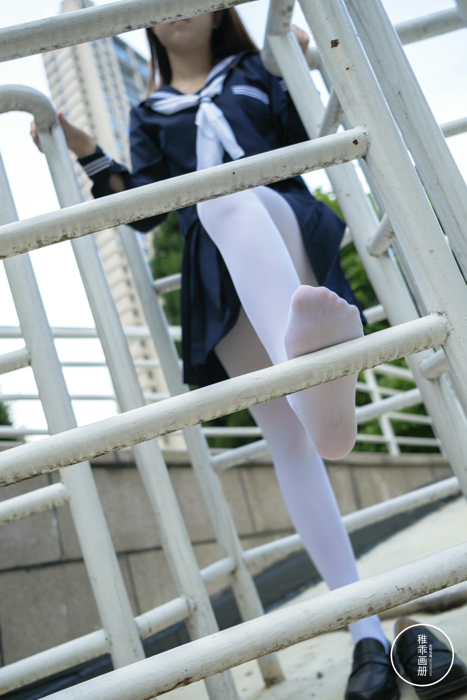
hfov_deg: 37.9
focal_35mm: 35
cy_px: 350
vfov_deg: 54.4
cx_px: 234
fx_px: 681
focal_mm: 23
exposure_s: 1/180
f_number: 3.2
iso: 160
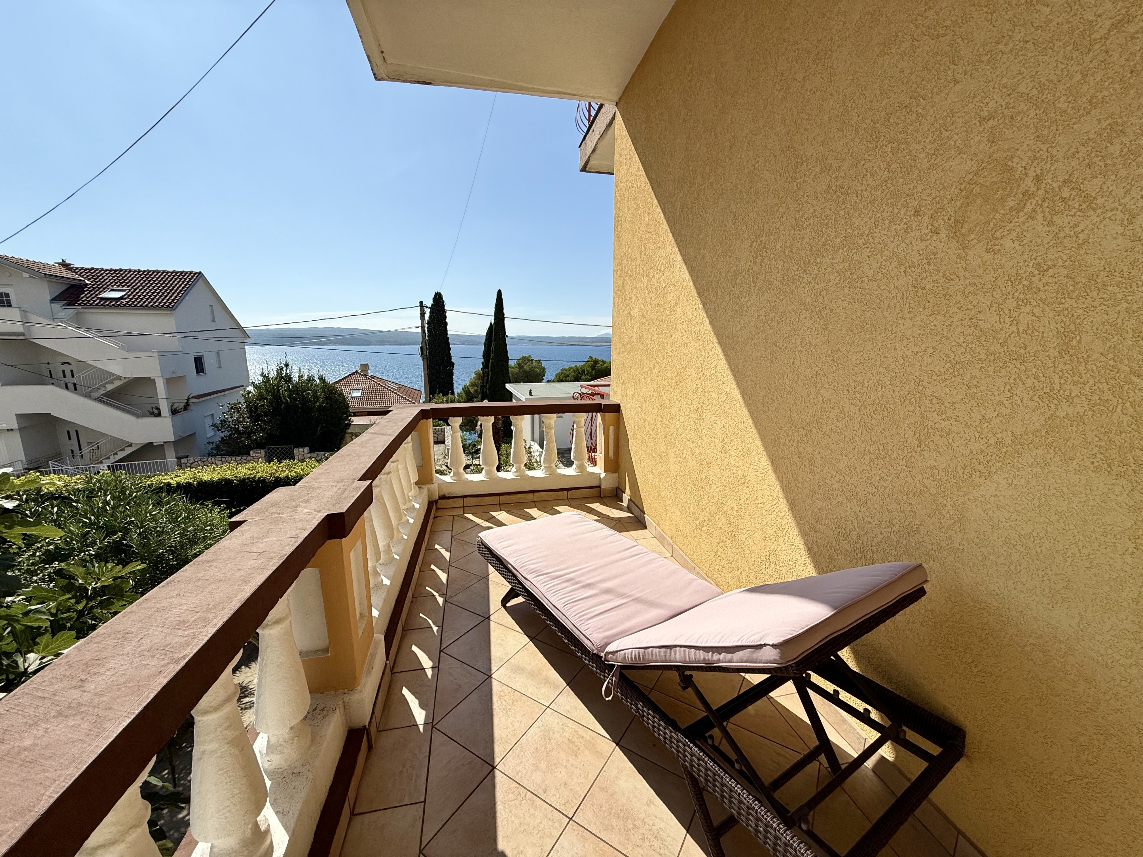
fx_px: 462
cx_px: 572
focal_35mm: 14
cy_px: 428
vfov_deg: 85.7
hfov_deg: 102.1
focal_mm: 2.22
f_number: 2.2
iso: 50
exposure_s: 1/3891
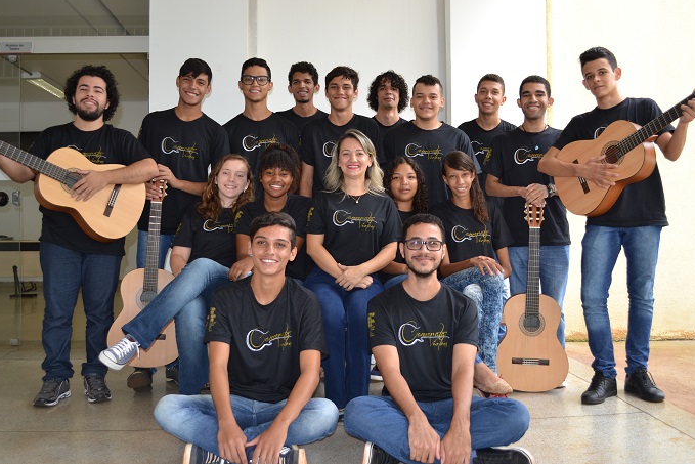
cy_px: 226
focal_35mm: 34
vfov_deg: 38.9
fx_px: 656
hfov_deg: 55.8
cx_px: 353
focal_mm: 22
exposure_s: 1/125
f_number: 4
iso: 220
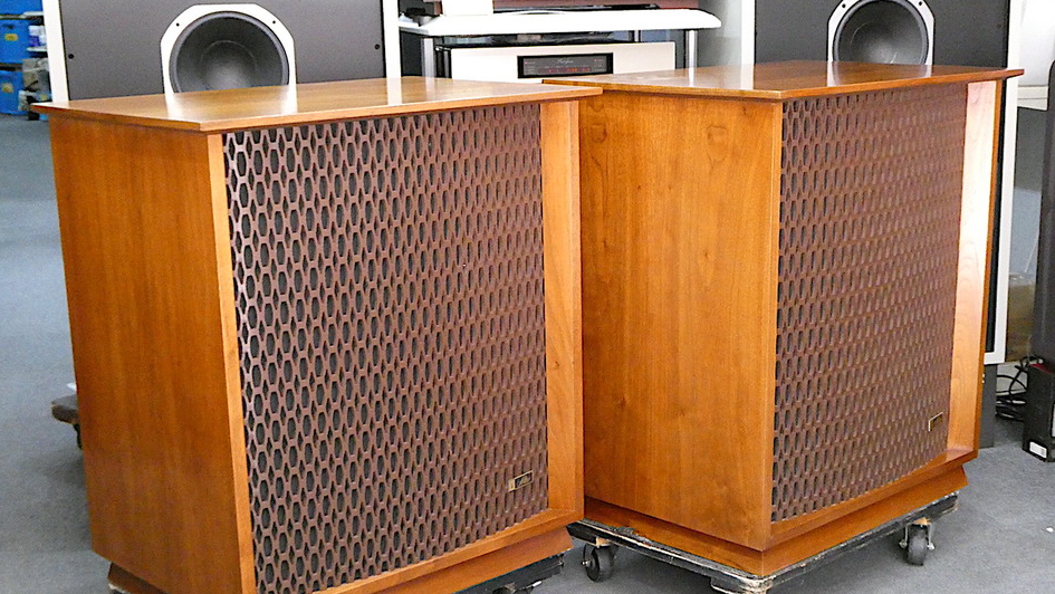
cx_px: 533
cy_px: 371
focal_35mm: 52
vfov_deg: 23.0
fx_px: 1455
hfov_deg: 39.9
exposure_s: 1/50
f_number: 4
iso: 1600
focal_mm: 8.4
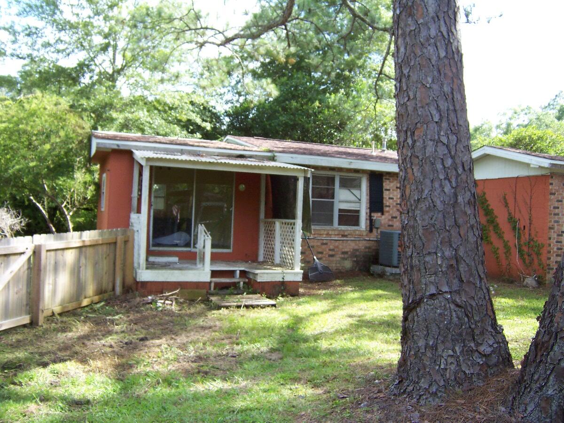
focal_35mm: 33
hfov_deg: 55.4
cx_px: 282
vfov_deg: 42.9
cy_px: 212
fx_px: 538
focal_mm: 5.5
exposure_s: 1/125
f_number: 3.4
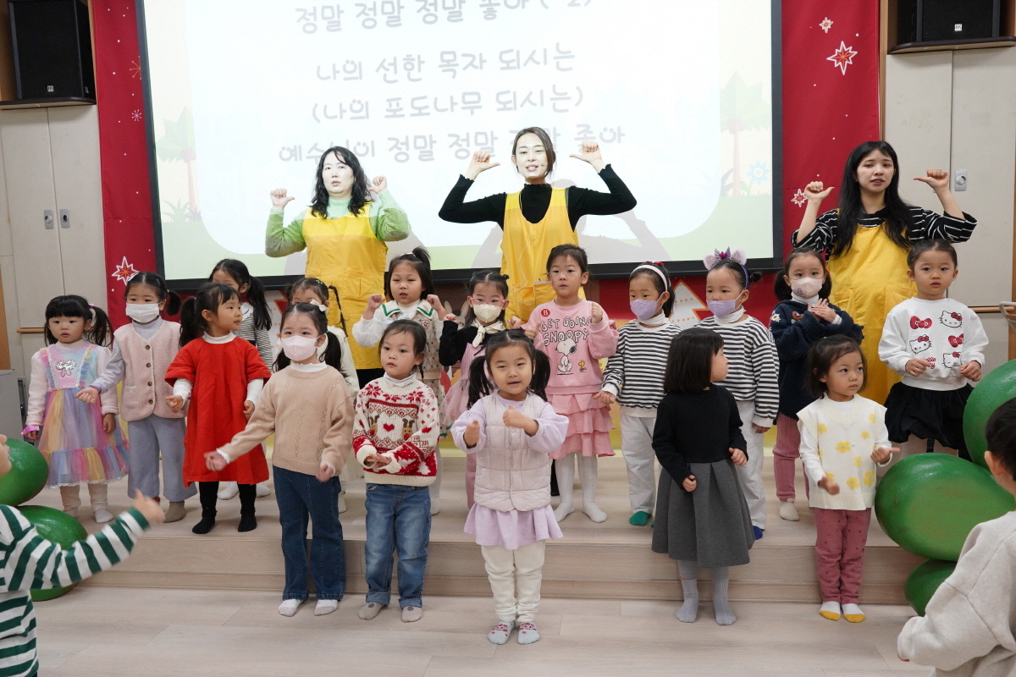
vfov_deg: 46.4
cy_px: 338
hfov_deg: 65.5
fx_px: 790
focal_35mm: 28
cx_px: 508
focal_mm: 28
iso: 2500
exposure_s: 1/100
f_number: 6.3
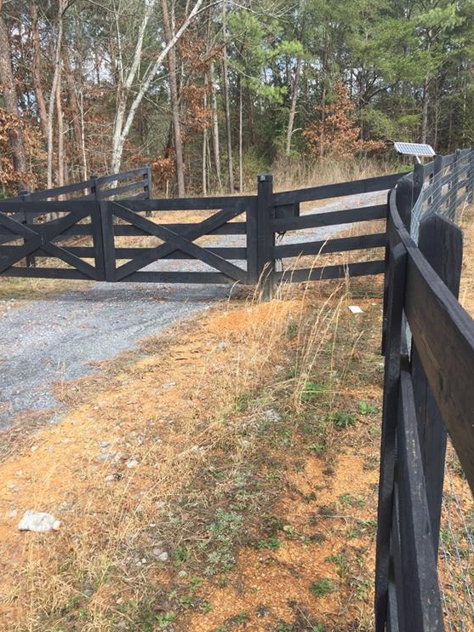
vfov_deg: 59.9
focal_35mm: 30
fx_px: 547
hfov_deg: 46.8
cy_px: 319
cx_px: 237
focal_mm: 4.15
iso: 32
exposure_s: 1/659
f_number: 2.2
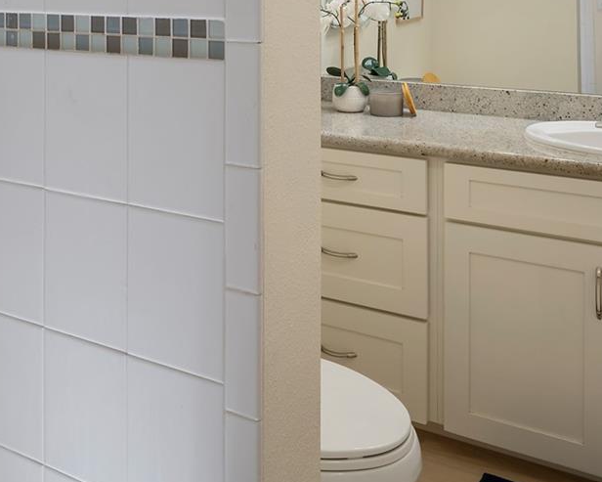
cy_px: -22
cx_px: 253
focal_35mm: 39
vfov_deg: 34.1
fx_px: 695
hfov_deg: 46.7
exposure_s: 1/30
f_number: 11
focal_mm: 16
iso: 200
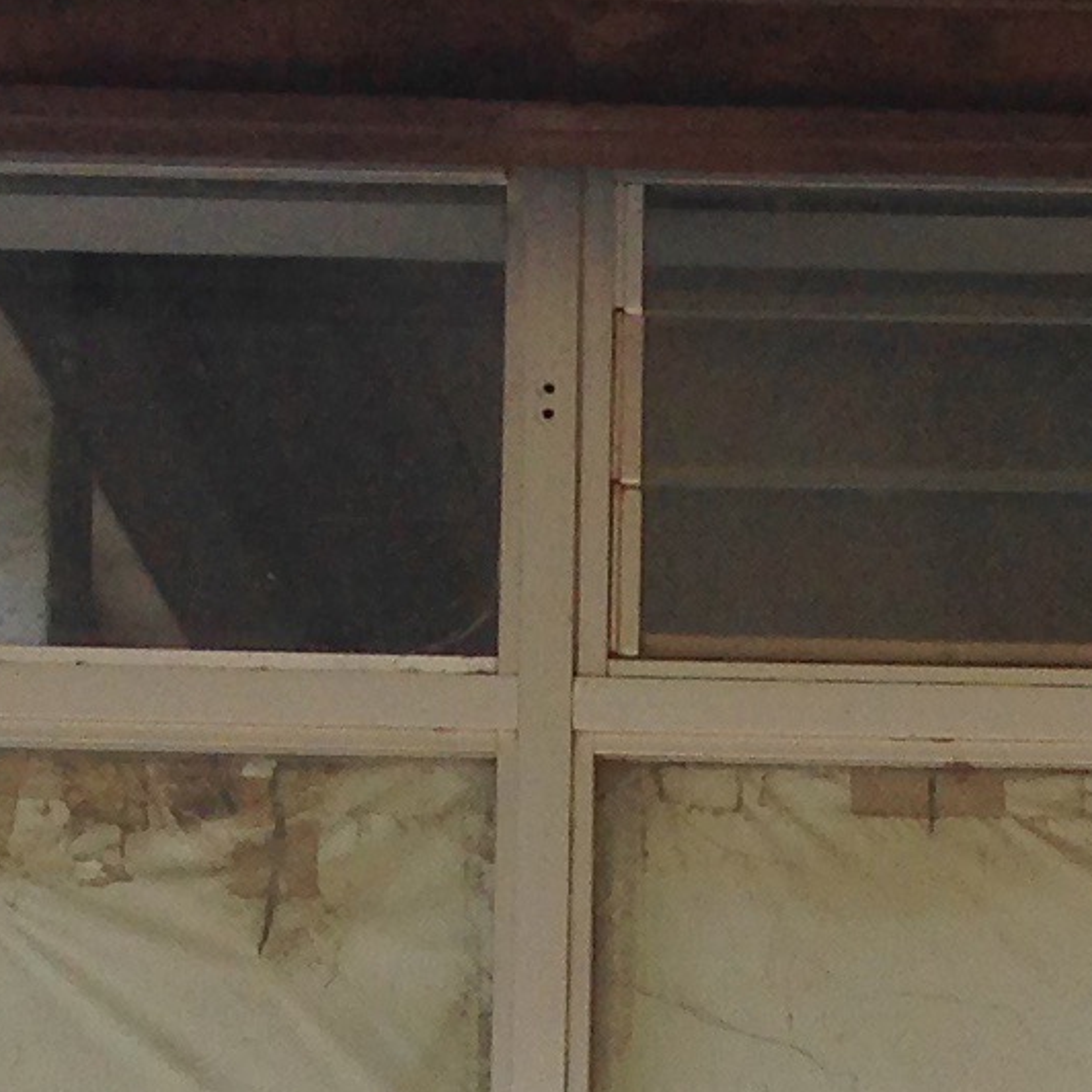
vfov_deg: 9.1
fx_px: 6389
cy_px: 2250
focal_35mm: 179
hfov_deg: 9.6
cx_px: 1484
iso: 50
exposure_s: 1/247
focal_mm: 4.12
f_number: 2.4
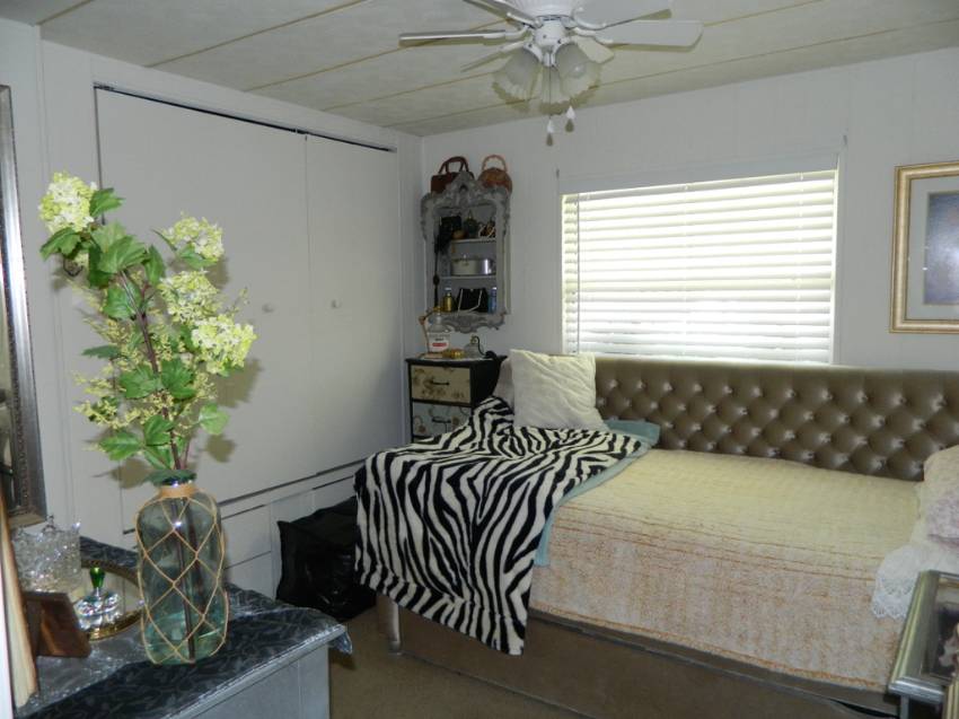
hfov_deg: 69.4
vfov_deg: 54.9
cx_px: 480
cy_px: 360
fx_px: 692
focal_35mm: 25
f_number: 3.1
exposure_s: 1/30
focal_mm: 4.5
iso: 200
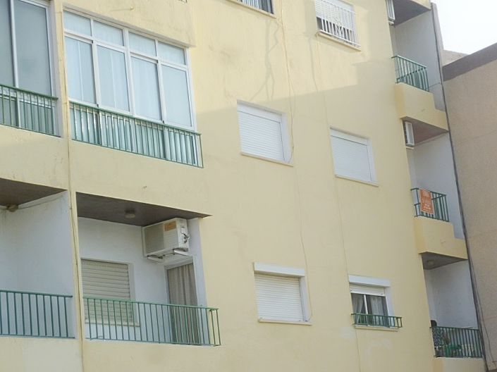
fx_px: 1349
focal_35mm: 94
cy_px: 186
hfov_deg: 20.9
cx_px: 248
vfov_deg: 15.7
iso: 80
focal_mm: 16.8
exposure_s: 1/320
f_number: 5.4
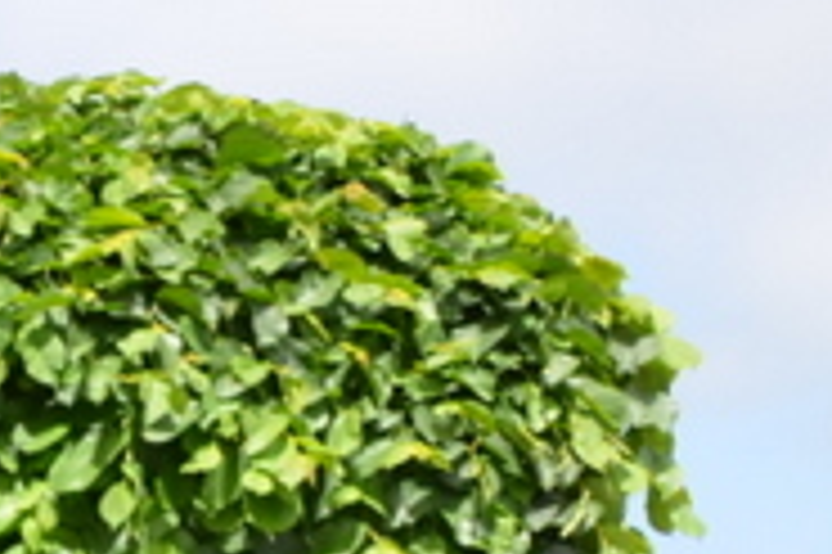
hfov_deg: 10.3
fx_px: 3833
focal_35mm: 166
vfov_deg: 7.6
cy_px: 1435
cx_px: -1349
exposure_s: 1/200
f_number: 6.3
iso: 100
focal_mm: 20
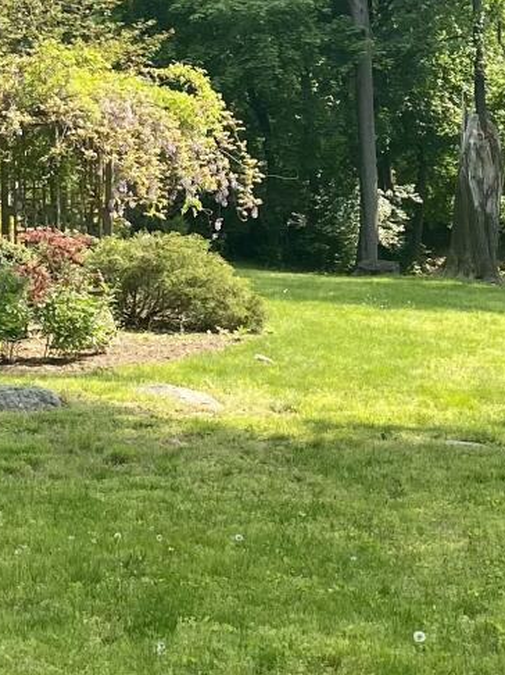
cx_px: 289
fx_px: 2083
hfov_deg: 13.8
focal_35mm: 107
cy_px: 156
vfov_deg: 18.3
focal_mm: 4.25
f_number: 1.8
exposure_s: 1/810
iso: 32
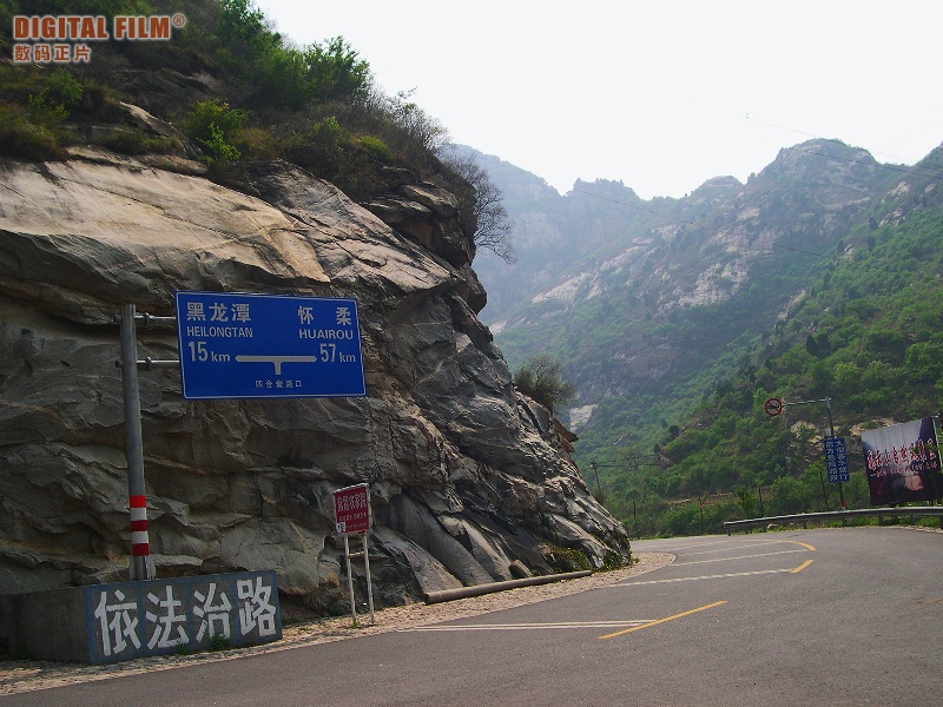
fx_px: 1035
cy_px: 354
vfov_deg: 37.7
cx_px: 472
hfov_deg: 49.0
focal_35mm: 38
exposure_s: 1/194
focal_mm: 8
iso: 100
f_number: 7.6
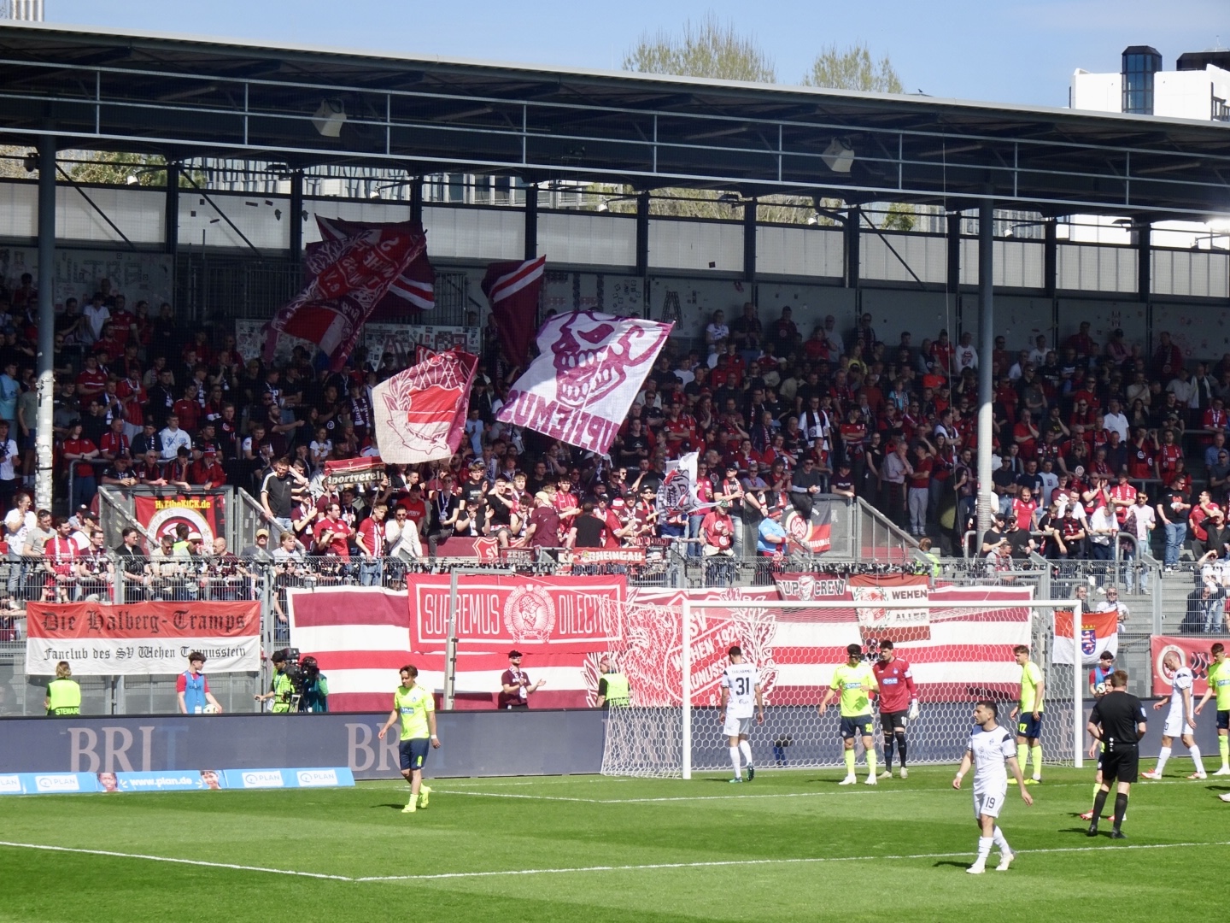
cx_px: 615
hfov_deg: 15.1
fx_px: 4655
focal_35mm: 131
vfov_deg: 11.3
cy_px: 462
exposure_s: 1/400
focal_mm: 22.38
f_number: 5.6
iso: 80
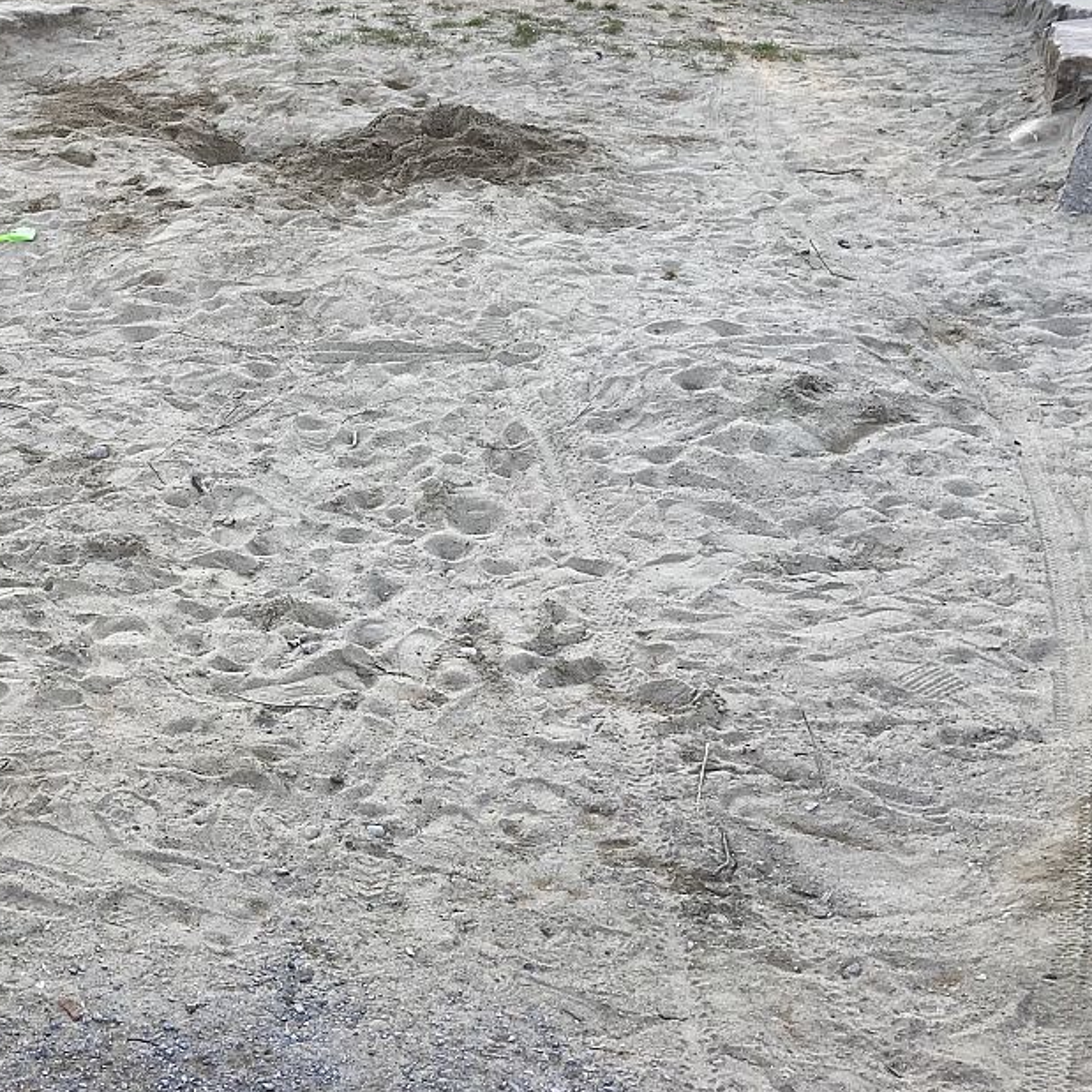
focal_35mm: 48
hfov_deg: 34.4
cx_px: 242
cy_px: 319
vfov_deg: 34.8
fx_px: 1713
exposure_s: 1/121
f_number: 1.8
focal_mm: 3.99
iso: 20
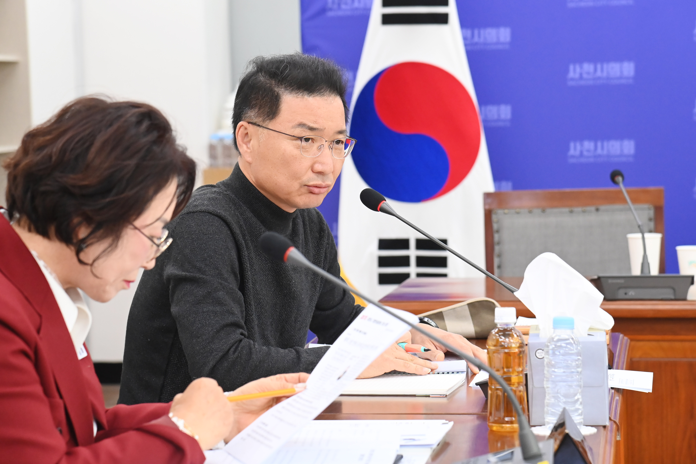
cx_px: 348
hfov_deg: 17.1
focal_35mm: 120
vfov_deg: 11.4
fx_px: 2320
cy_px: 232
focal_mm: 120
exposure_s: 1/250
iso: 4000
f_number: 6.3
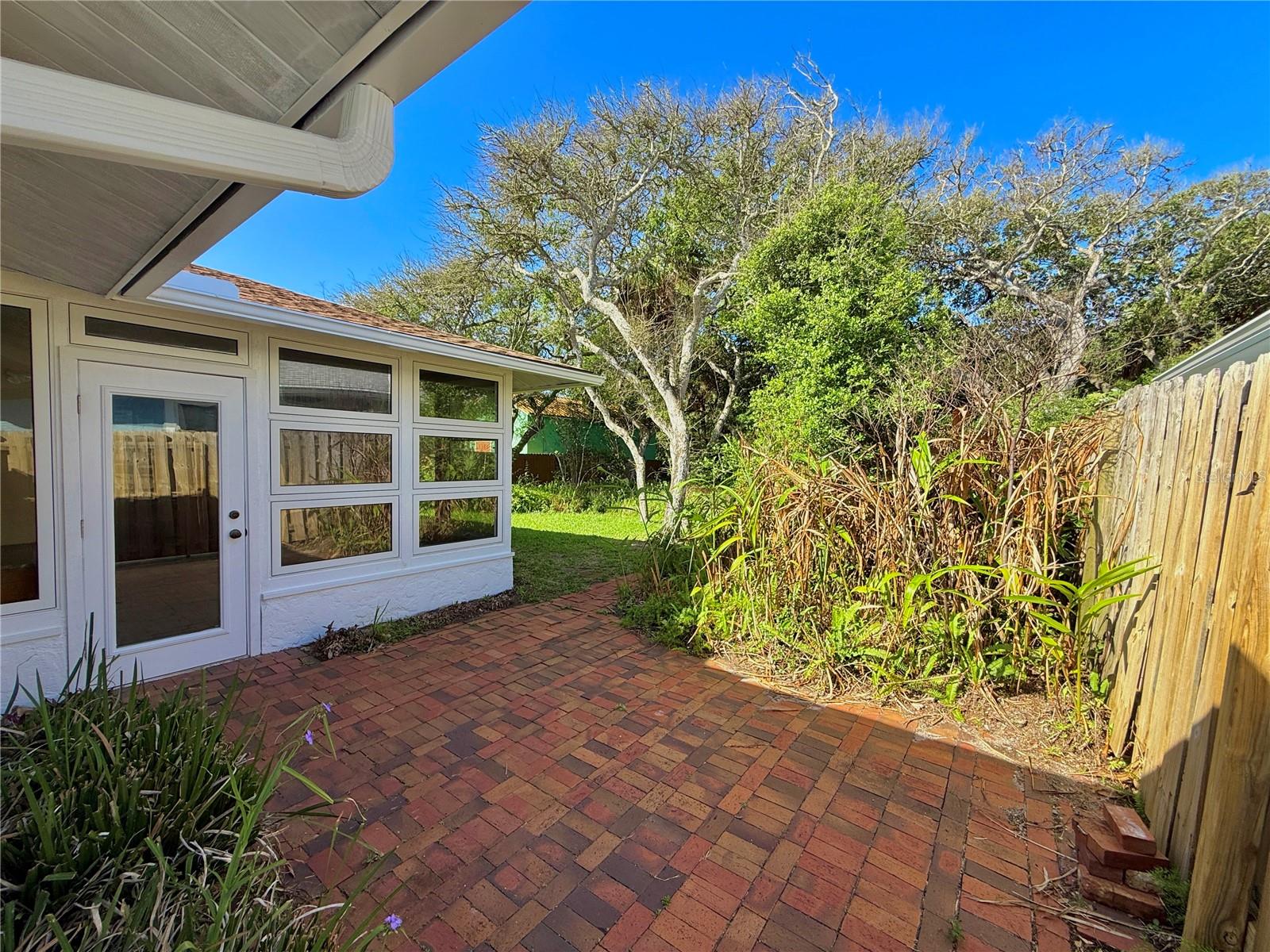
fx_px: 514
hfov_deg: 102.1
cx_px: 635
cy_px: 476
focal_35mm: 14
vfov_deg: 85.7
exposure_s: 1/579
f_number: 2.2
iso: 50
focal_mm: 2.22
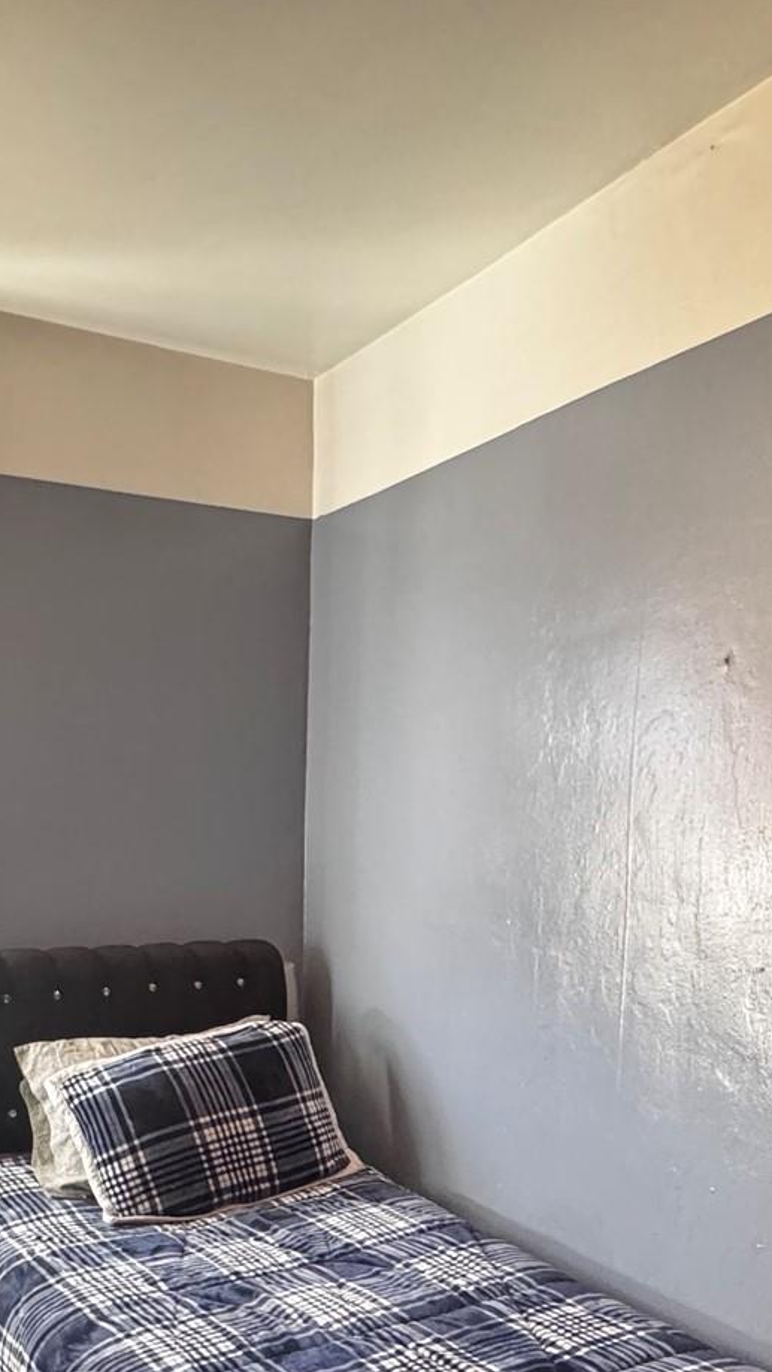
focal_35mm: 34
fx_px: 1237
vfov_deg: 55.4
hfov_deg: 34.7
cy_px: 1017
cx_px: 375
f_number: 2.2
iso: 1000
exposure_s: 1/60
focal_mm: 2.22
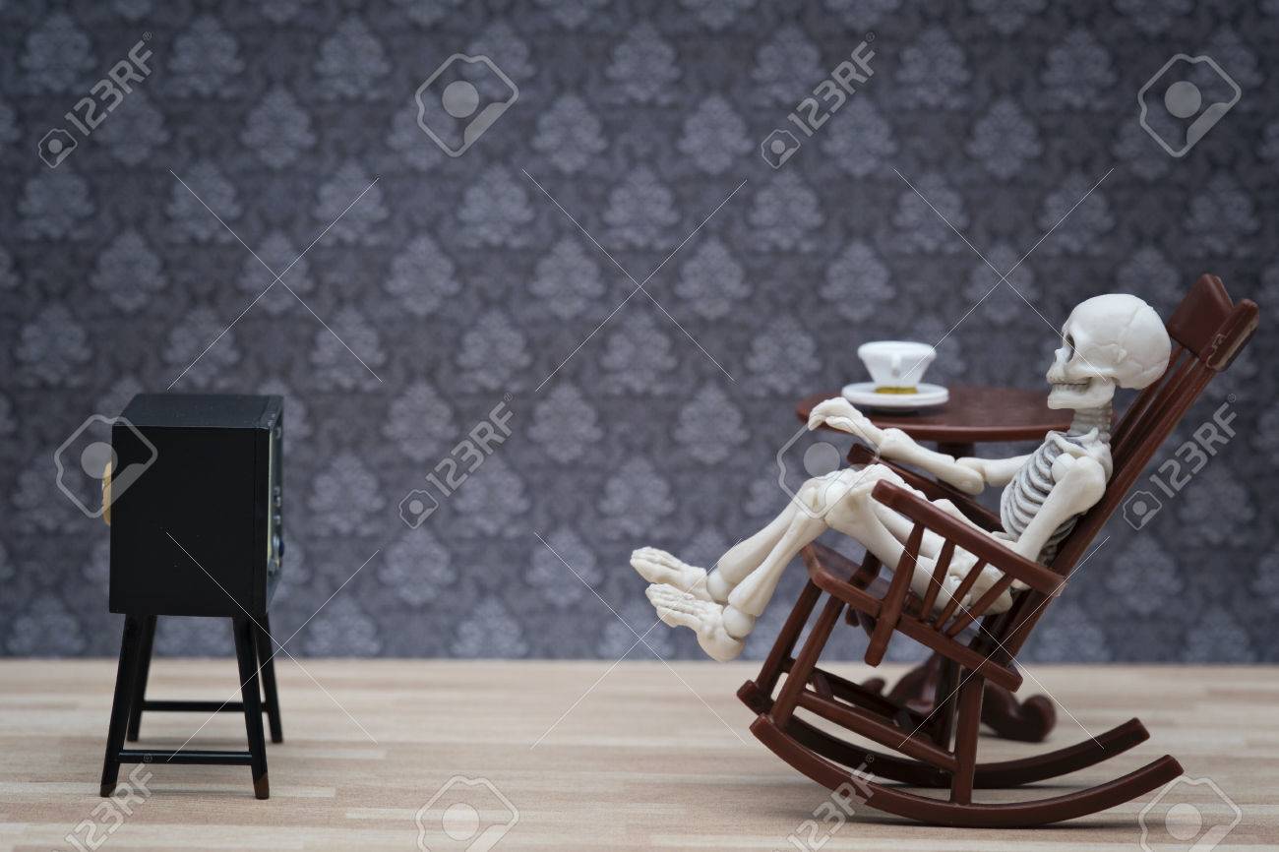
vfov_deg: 15.2
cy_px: 426
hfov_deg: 22.6
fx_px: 3196
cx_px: 640
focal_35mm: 90
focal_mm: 60
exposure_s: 1/30
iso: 200
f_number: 8
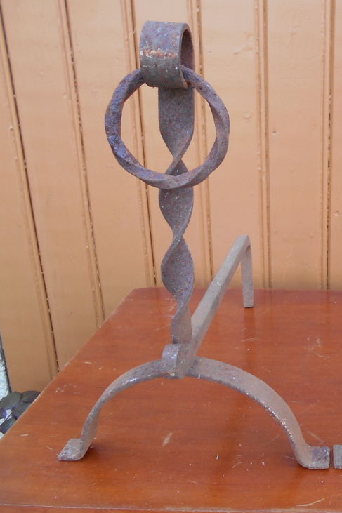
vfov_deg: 51.9
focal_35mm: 37
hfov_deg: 33.0
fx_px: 527
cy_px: 255
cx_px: 340
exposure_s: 1/60
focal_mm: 4.6
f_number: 3.2
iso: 80
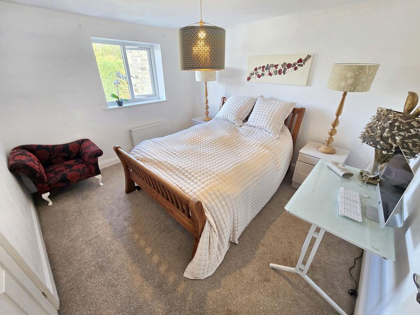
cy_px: 158
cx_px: 210
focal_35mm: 13
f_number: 2.2
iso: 125
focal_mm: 2.2
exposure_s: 1/50
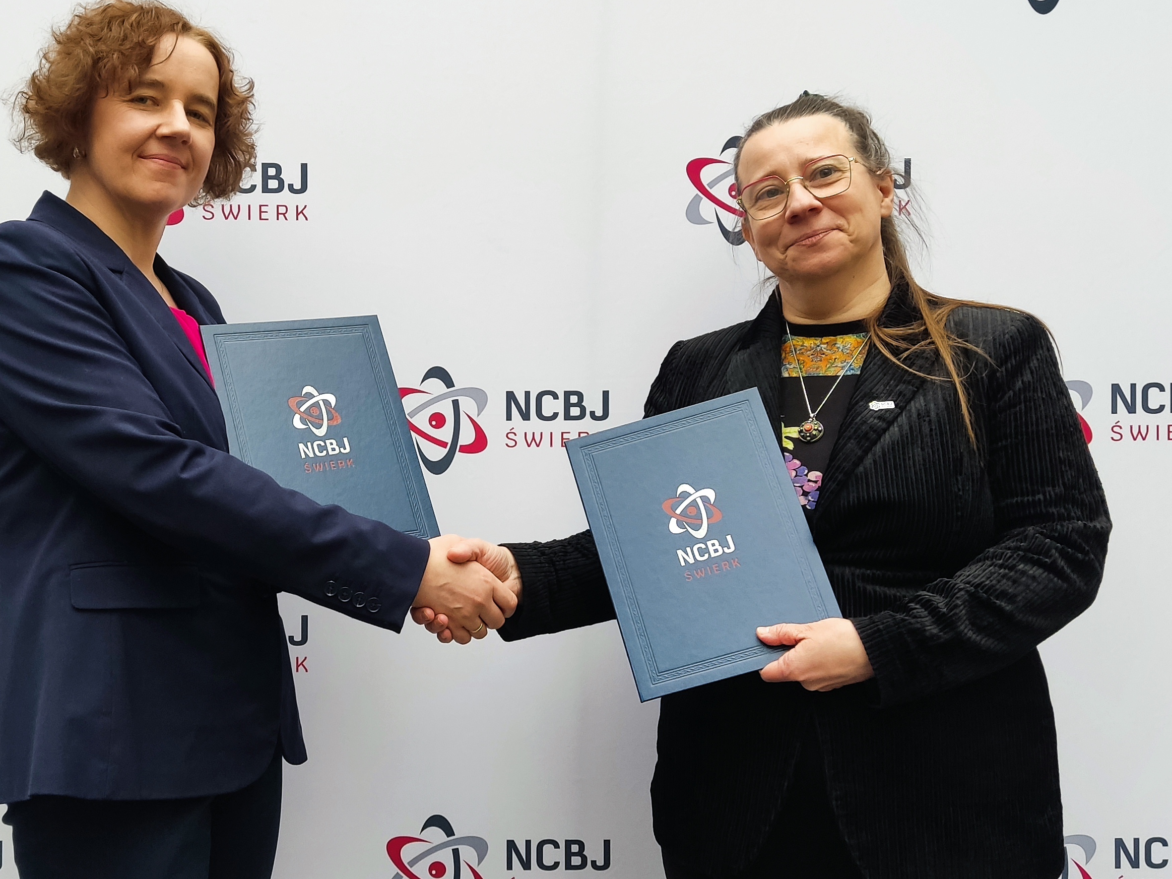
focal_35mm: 43
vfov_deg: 33.6
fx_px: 1456
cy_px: 397
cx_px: 424
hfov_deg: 43.4
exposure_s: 1/33
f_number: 1.79
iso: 340
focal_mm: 4.71
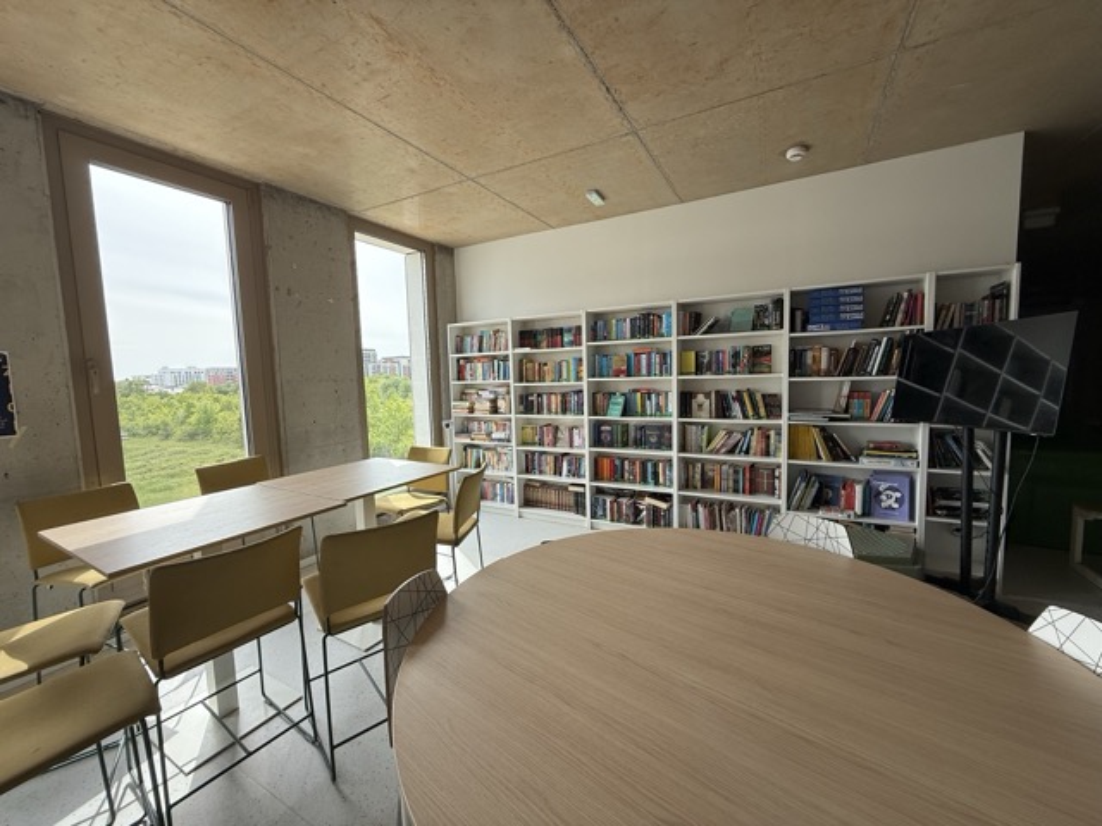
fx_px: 446
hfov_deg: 102.1
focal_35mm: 14
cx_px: 551
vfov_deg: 85.7
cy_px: 413
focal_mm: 2.22
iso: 64
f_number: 2.2
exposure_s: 1/231
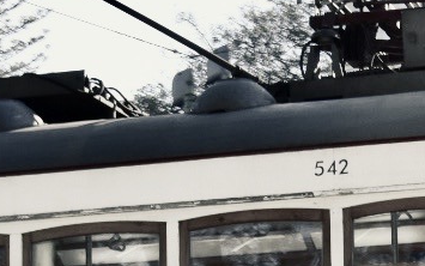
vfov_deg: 8.8
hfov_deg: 13.8
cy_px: 381
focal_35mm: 146
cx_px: 535
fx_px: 1695
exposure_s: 1/250
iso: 360
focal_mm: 21
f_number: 8
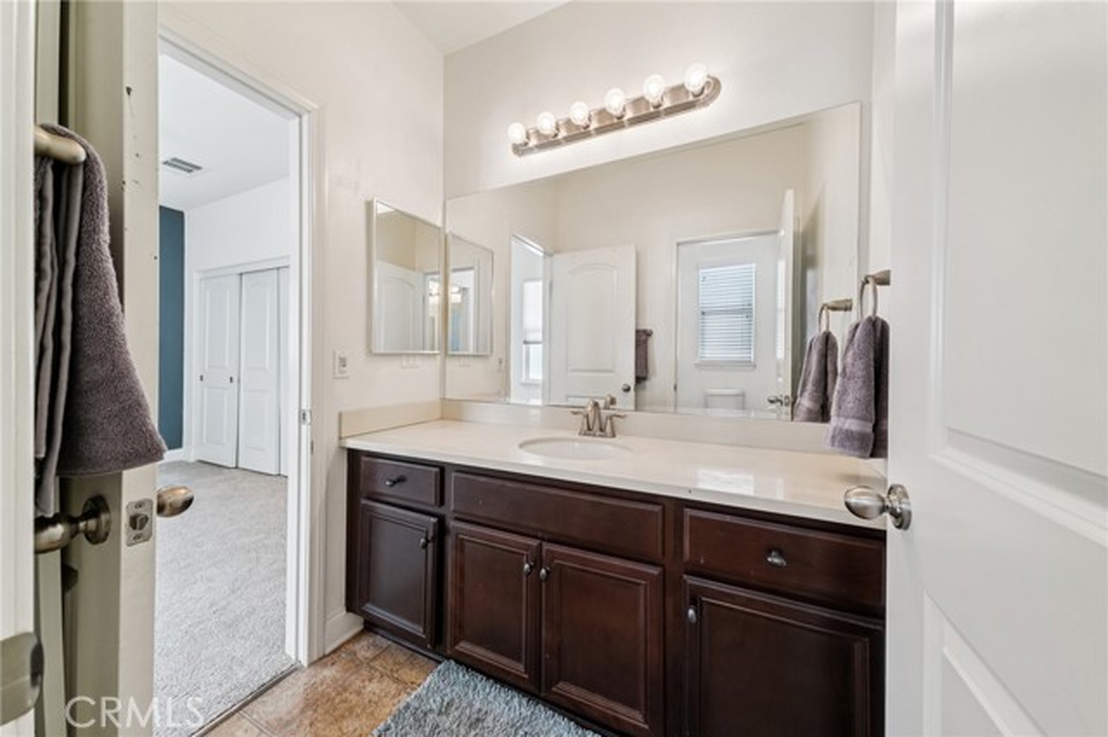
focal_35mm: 12
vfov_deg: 89.9
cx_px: 554
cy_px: 368
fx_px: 369
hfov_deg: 112.6
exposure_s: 1/15
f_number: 9
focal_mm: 12
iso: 400
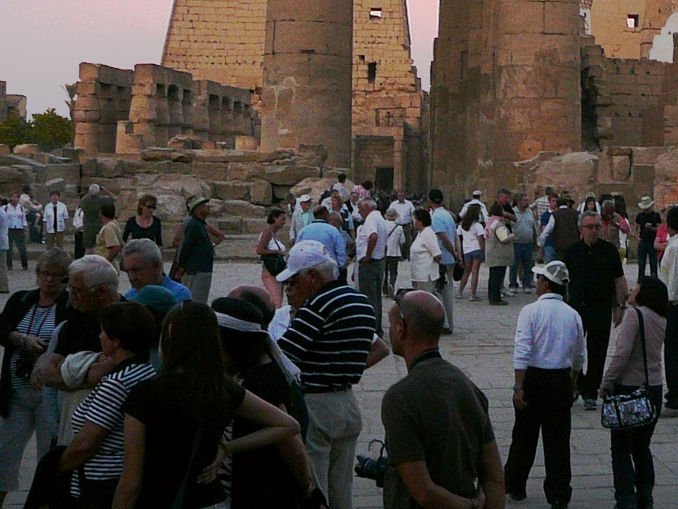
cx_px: 682
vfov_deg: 18.3
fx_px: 1567
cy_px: 108
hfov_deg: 23.4
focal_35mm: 80
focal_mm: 5.2
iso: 80
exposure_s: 1/125
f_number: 2.8
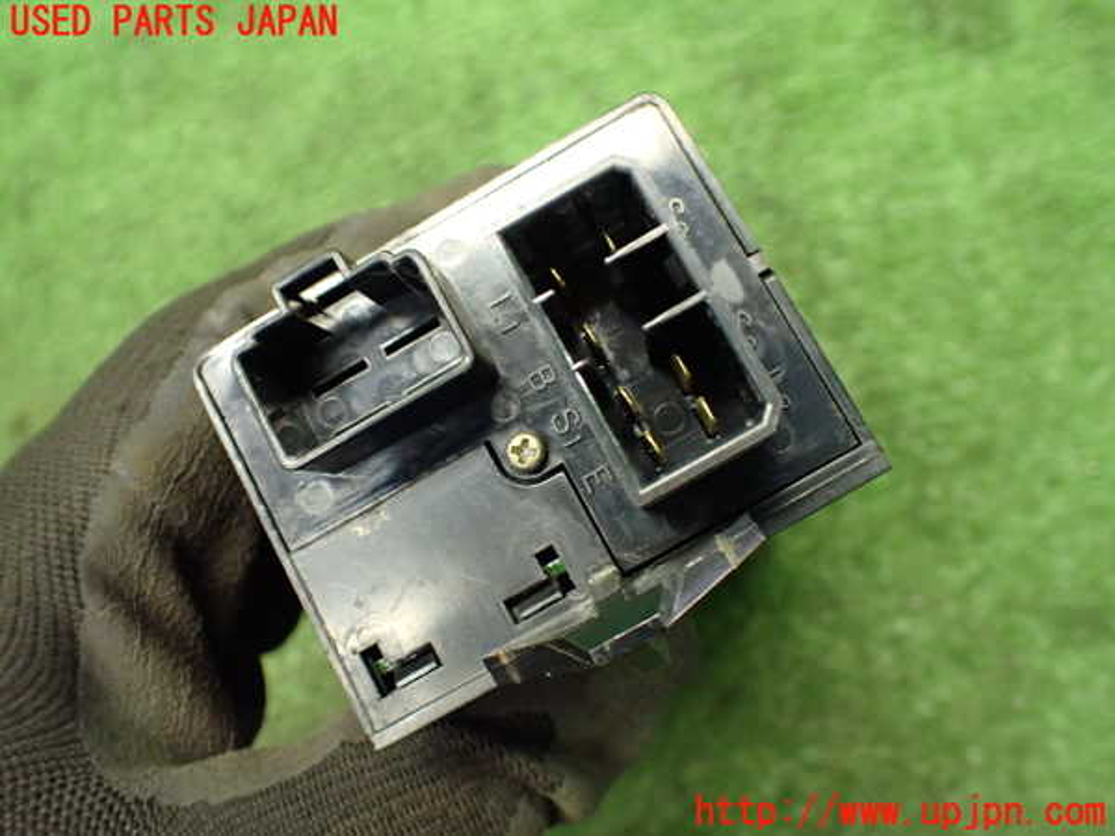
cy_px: 418
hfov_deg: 60.0
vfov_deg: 46.8
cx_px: 558
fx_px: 966
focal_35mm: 30
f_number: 2.3
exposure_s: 1/60
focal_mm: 5.4
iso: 800
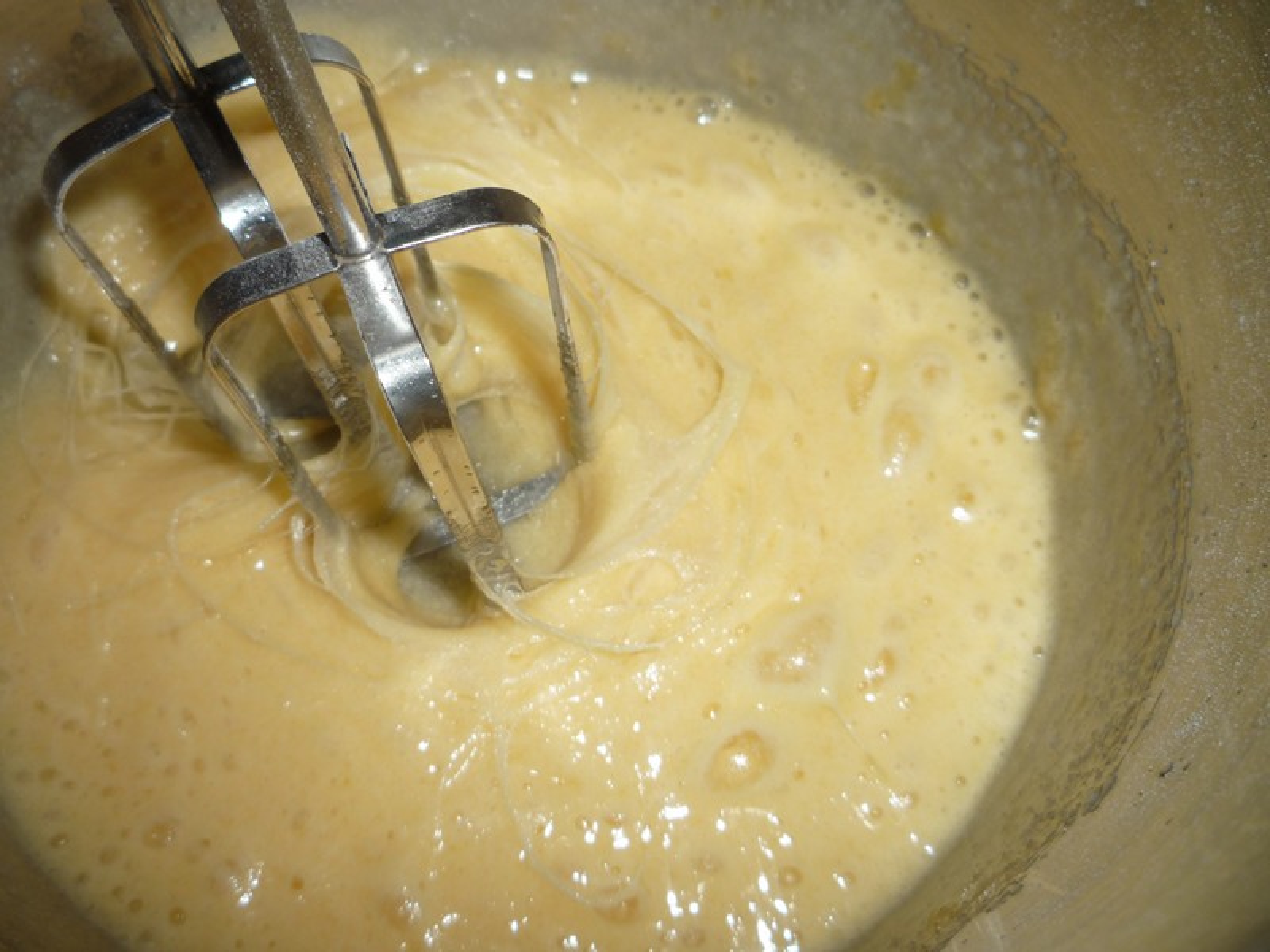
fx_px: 1101
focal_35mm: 30
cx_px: 635
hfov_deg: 60.0
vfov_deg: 46.8
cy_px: 476
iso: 100
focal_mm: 5.2
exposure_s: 1/30
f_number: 3.3
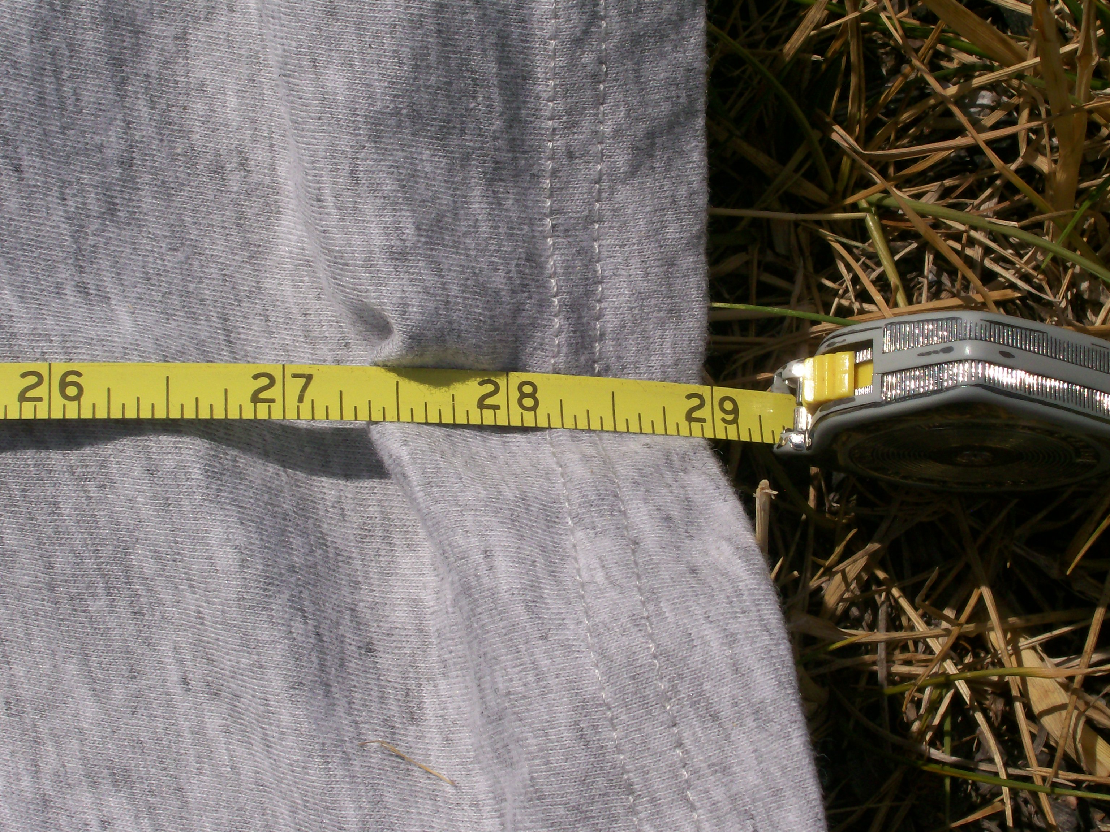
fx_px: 2790
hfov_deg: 22.5
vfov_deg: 17.0
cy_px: 416
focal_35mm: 87
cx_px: 555
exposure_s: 1/1119
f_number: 7.6
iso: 80
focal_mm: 14.3
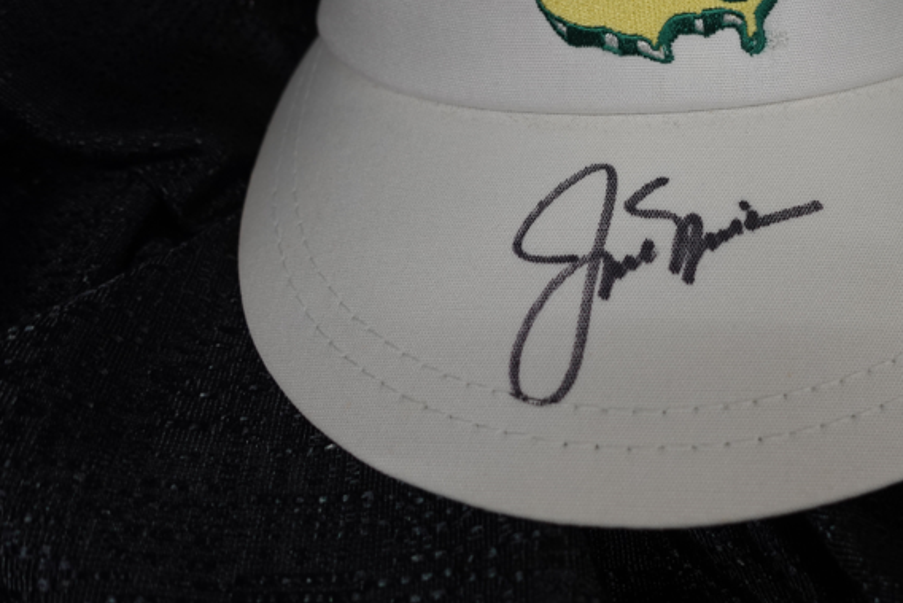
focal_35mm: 38
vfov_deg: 34.5
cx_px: 666
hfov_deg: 48.9
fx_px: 953
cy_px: 169
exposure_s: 1/30
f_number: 2.8
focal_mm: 9.4
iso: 125
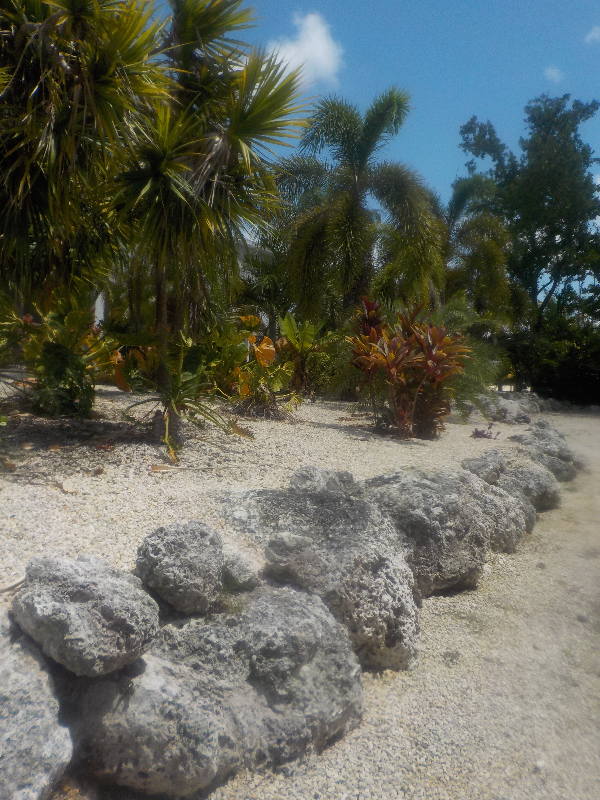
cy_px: 400
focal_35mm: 30
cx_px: 300
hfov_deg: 46.8
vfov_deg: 60.0
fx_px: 693
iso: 125
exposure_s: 1/1600
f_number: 3.3
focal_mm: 4.1
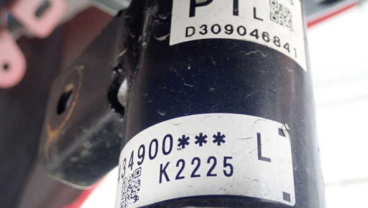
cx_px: 182
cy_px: 89
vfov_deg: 19.1
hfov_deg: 33.3
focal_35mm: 63
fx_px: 615
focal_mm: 10.29
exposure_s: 1/40
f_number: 3.5
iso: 800
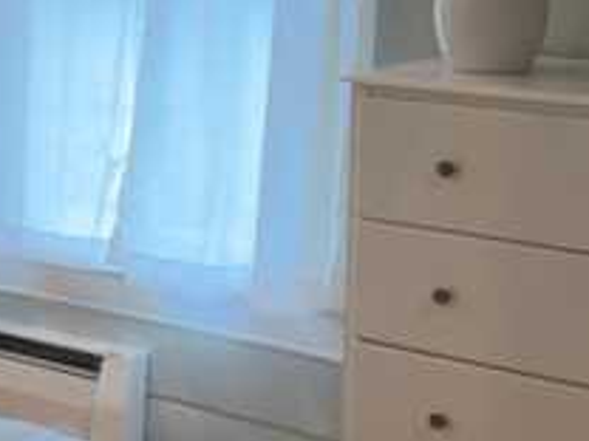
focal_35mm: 118
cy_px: 127
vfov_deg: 12.5
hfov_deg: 15.5
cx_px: -272
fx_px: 2008
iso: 200
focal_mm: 6.76
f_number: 1.78
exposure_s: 1/120
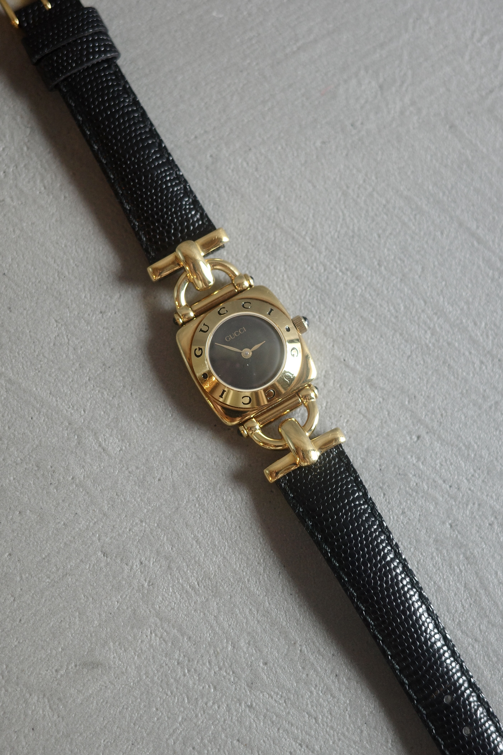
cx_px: 252
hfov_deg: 33.4
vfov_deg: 48.5
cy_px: 378
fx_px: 838
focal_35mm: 40
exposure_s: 1/40
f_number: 2.8
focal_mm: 26
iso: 400
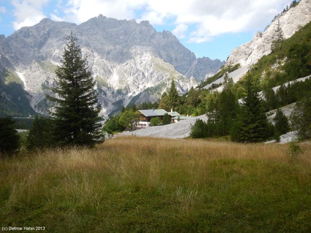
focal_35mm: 28
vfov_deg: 49.7
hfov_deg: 63.4
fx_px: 252
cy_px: 116
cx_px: 156
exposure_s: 1/500
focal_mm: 5
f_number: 3.9
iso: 125
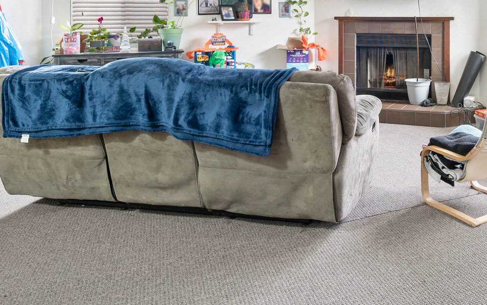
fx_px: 438
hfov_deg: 54.7
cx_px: 380
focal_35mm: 33
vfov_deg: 35.9
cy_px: 27
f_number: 9
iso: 400
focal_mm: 16
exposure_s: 1.6
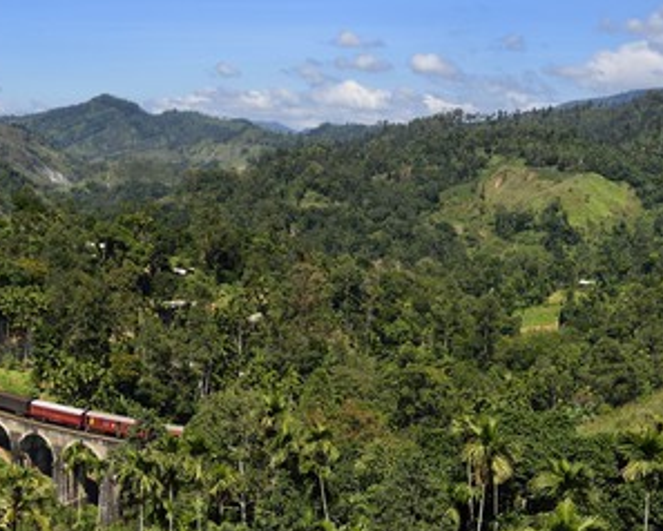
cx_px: 257
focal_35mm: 53
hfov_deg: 35.2
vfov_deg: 28.6
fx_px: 1041
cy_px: 295
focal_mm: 40
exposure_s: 1/400
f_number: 13
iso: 400
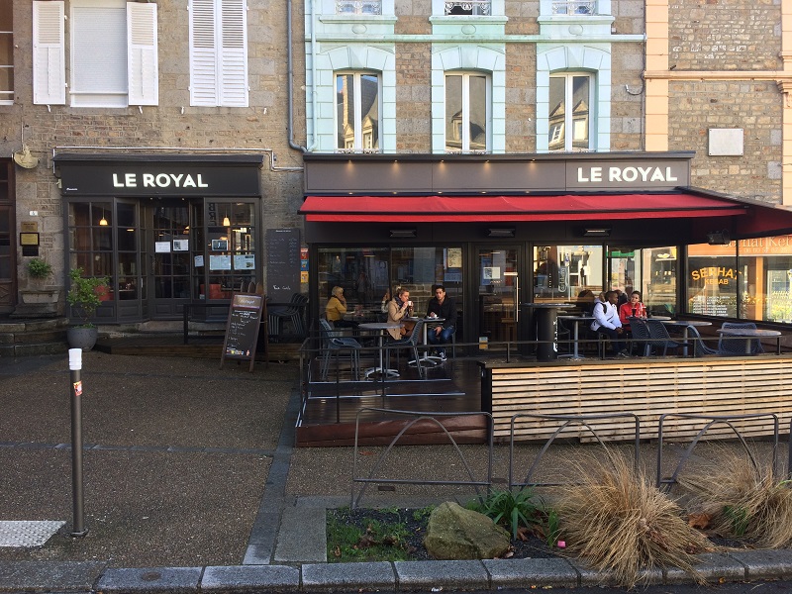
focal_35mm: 29
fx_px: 664
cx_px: 396
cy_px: 297
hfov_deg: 61.7
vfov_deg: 48.2
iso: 32
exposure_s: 1/112
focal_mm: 4.15
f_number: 2.2
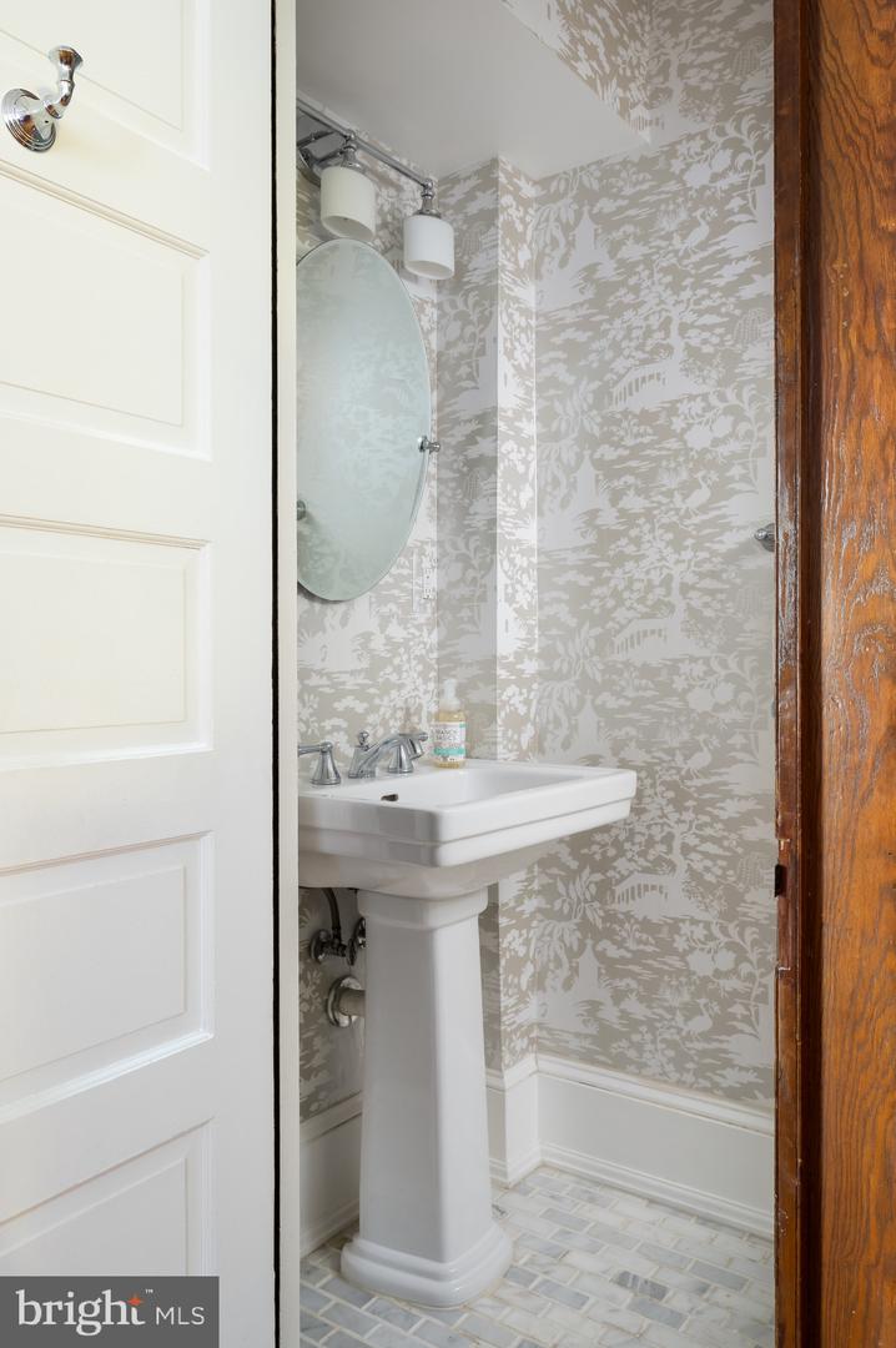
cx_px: 448
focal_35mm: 24
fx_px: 916
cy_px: 674
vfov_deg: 72.7
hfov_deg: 52.1
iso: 800
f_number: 14
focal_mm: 24.5
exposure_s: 1/160
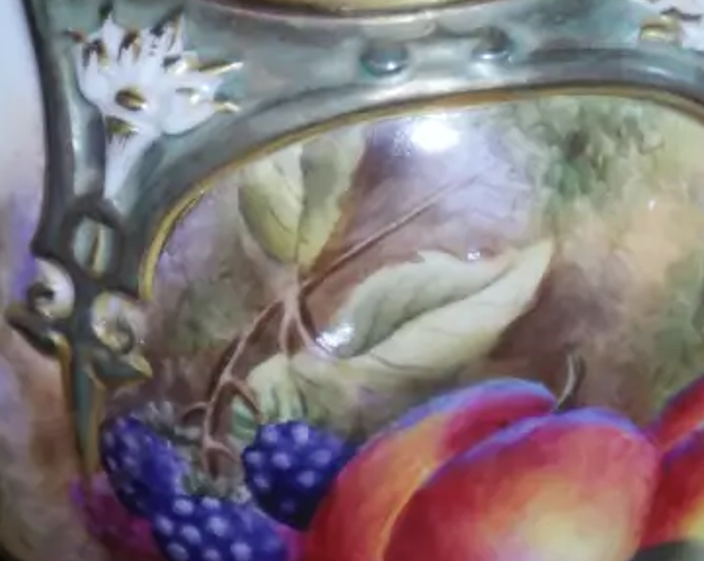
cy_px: 136
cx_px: 332
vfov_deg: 6.6
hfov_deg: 8.3
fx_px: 4849
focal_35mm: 233
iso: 1250
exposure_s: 1/100
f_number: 5.6
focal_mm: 42
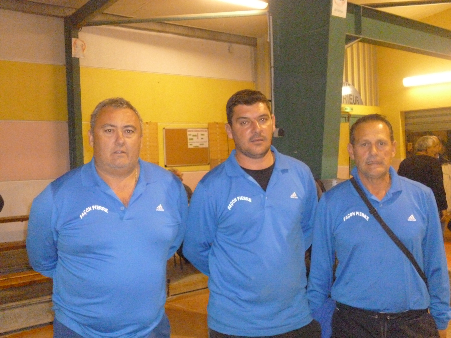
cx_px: 226
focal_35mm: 44
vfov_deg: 32.9
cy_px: 169
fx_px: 573
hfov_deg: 42.9
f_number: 3.4
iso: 1000
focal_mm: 7.9
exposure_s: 1/60
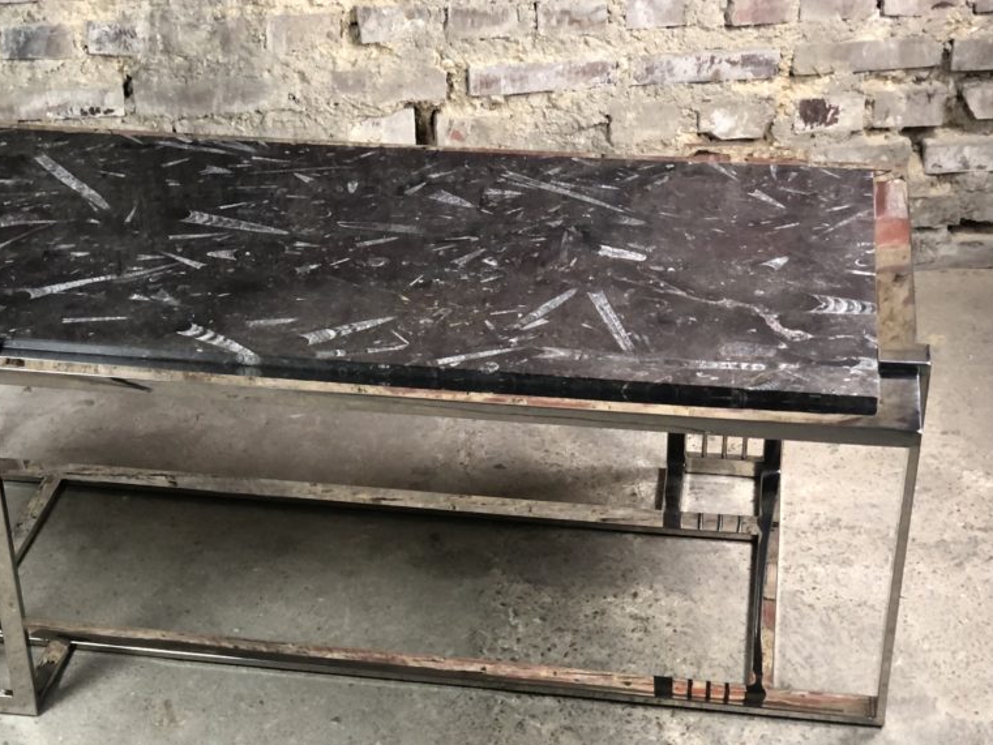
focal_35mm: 70
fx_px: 2008
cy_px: 459
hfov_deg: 27.7
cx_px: 382
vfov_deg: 21.0
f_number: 2.4
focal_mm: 6
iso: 125
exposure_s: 1/33
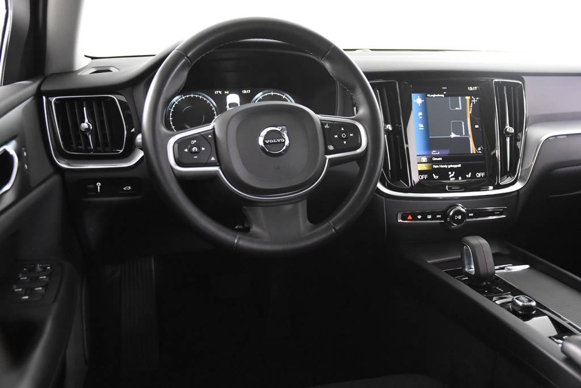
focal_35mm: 36
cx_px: 290
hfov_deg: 53.1
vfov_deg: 36.9
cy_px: 194
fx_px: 581
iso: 5000
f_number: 3
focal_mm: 24
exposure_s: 1/40
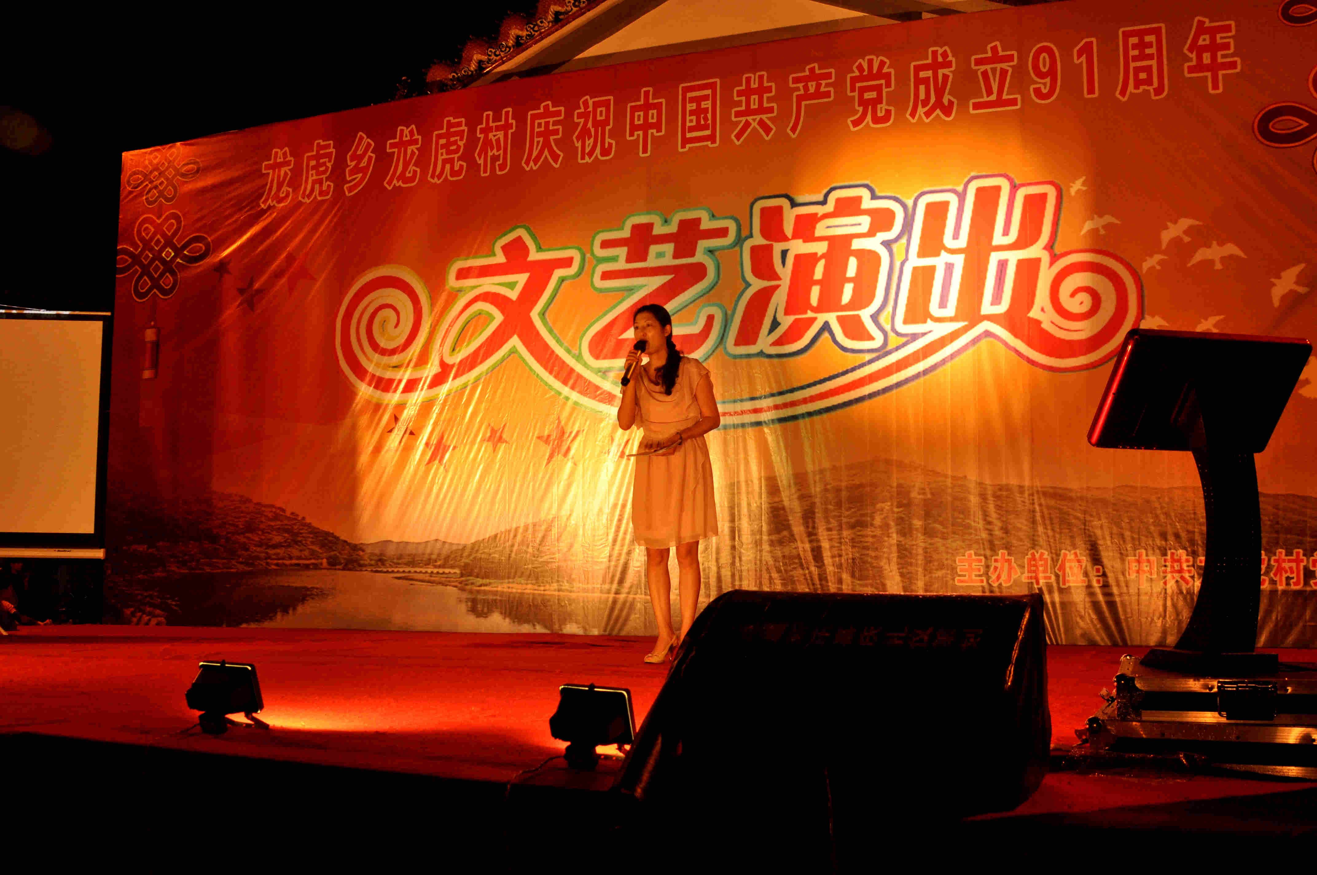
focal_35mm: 36
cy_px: 438
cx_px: 658
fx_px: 1315
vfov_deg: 36.8
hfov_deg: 53.2
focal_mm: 24
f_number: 8
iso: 640
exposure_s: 1/20
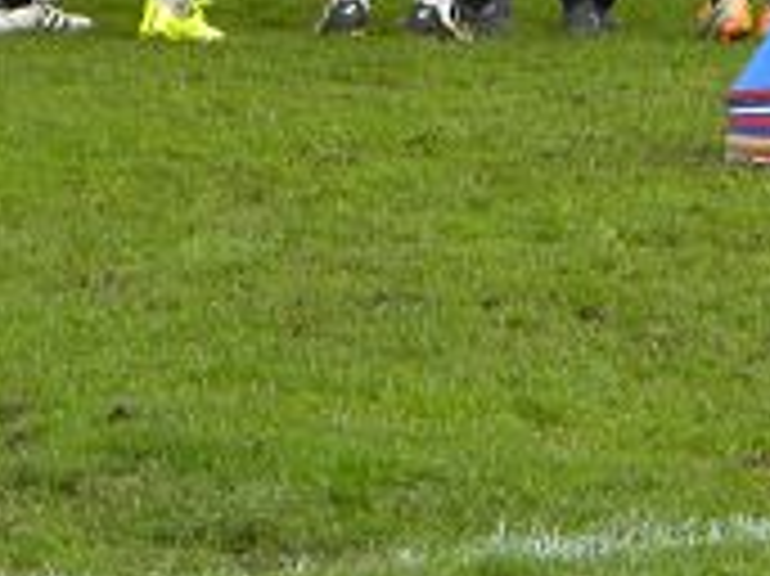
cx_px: 693
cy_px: -410
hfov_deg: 4.4
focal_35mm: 453
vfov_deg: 3.3
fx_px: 10069
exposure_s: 1/46.7
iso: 64
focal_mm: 23
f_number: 4.5
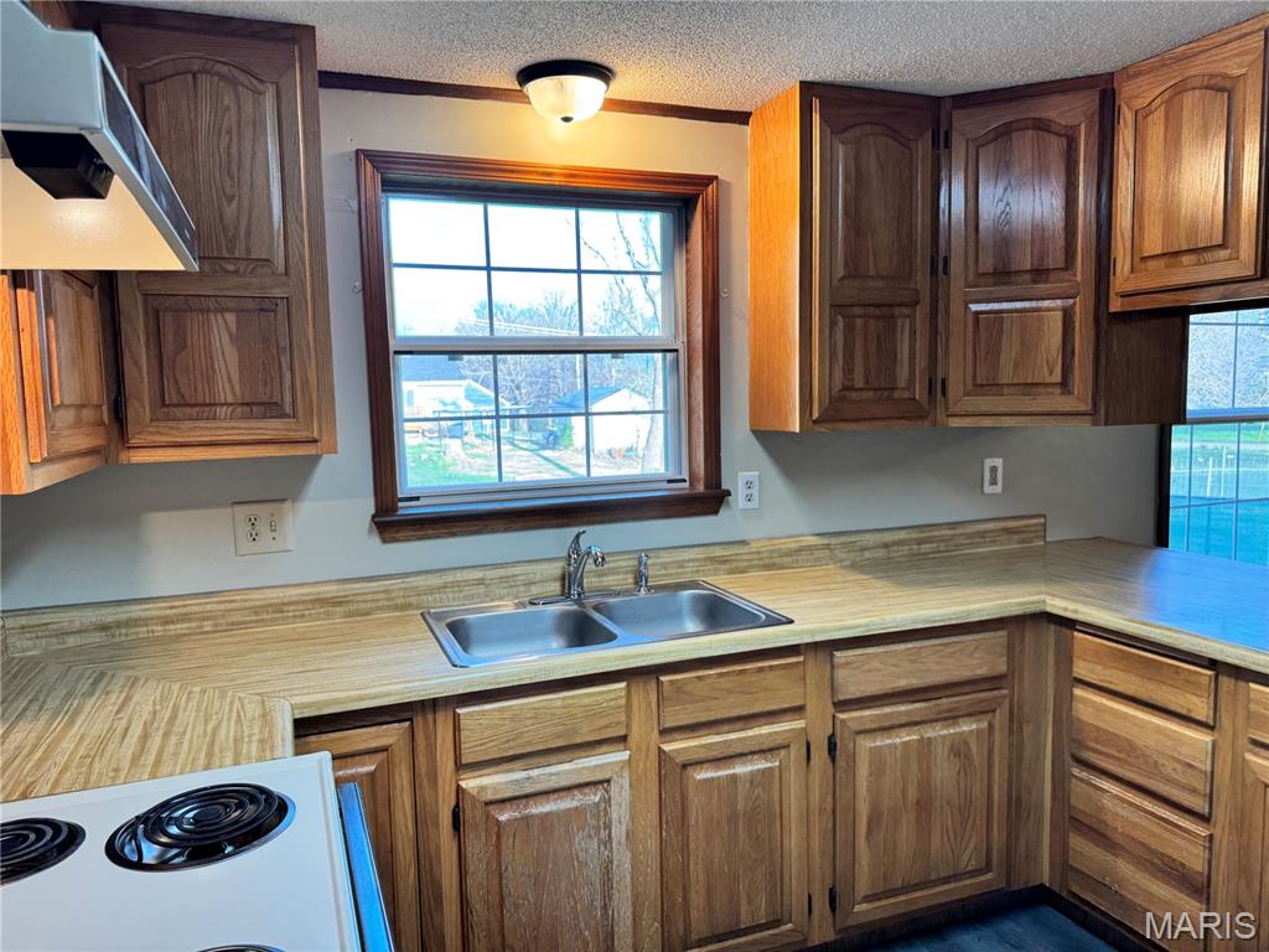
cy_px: 476
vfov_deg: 56.8
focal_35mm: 24
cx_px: 634
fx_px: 880
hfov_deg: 71.6
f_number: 1.78
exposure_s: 1/120
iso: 160
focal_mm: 6.76
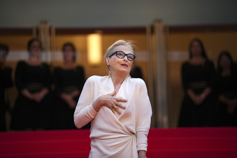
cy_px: 79
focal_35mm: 200
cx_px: 118
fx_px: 1317
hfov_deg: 10.3
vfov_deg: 6.9
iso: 1250
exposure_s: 1/4000
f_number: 2.8
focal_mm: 200
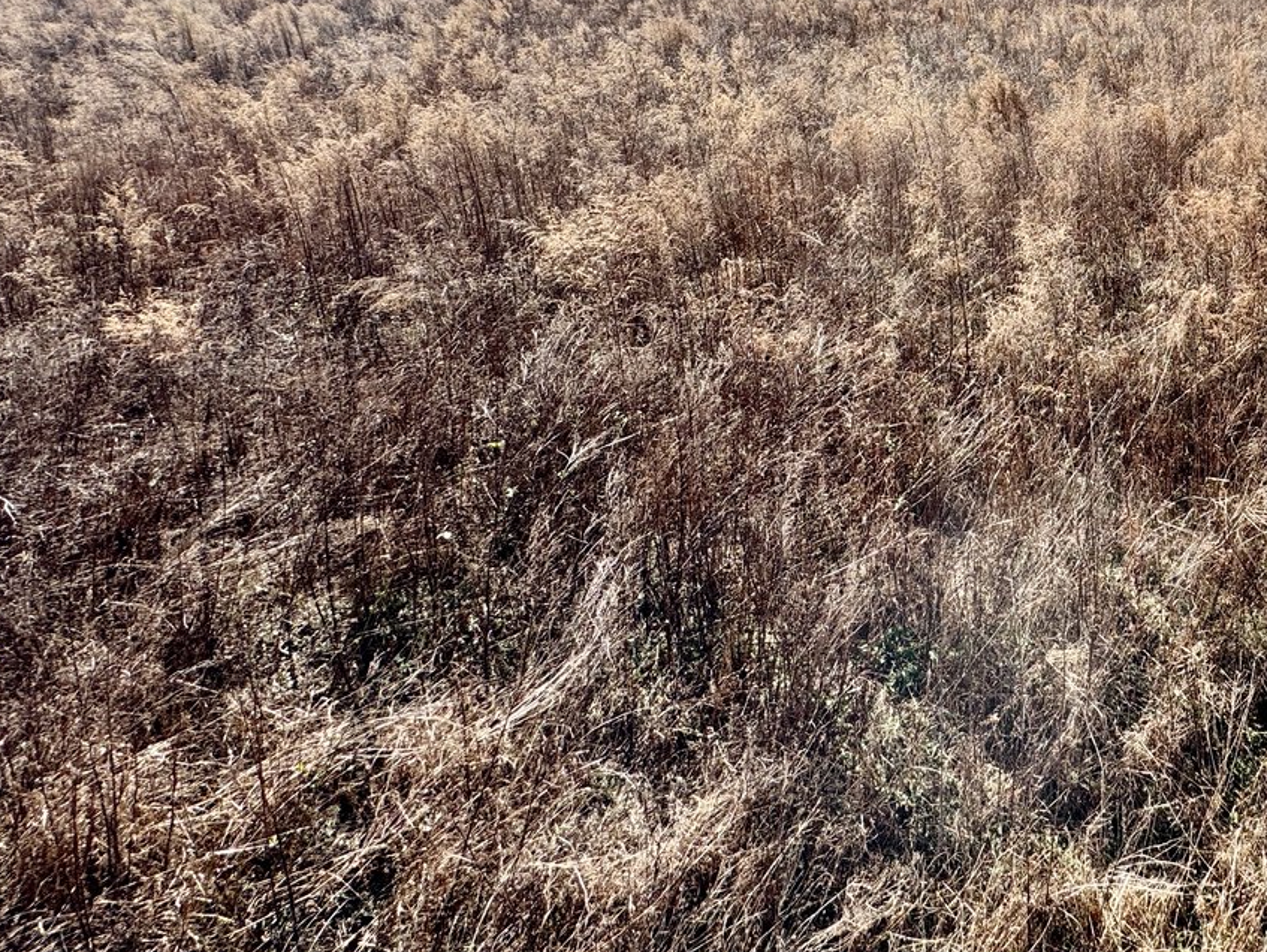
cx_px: 1088
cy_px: 171
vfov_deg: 51.0
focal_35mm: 25
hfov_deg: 61.0
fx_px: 915
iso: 40
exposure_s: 1/605
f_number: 2.2
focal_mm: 2.22
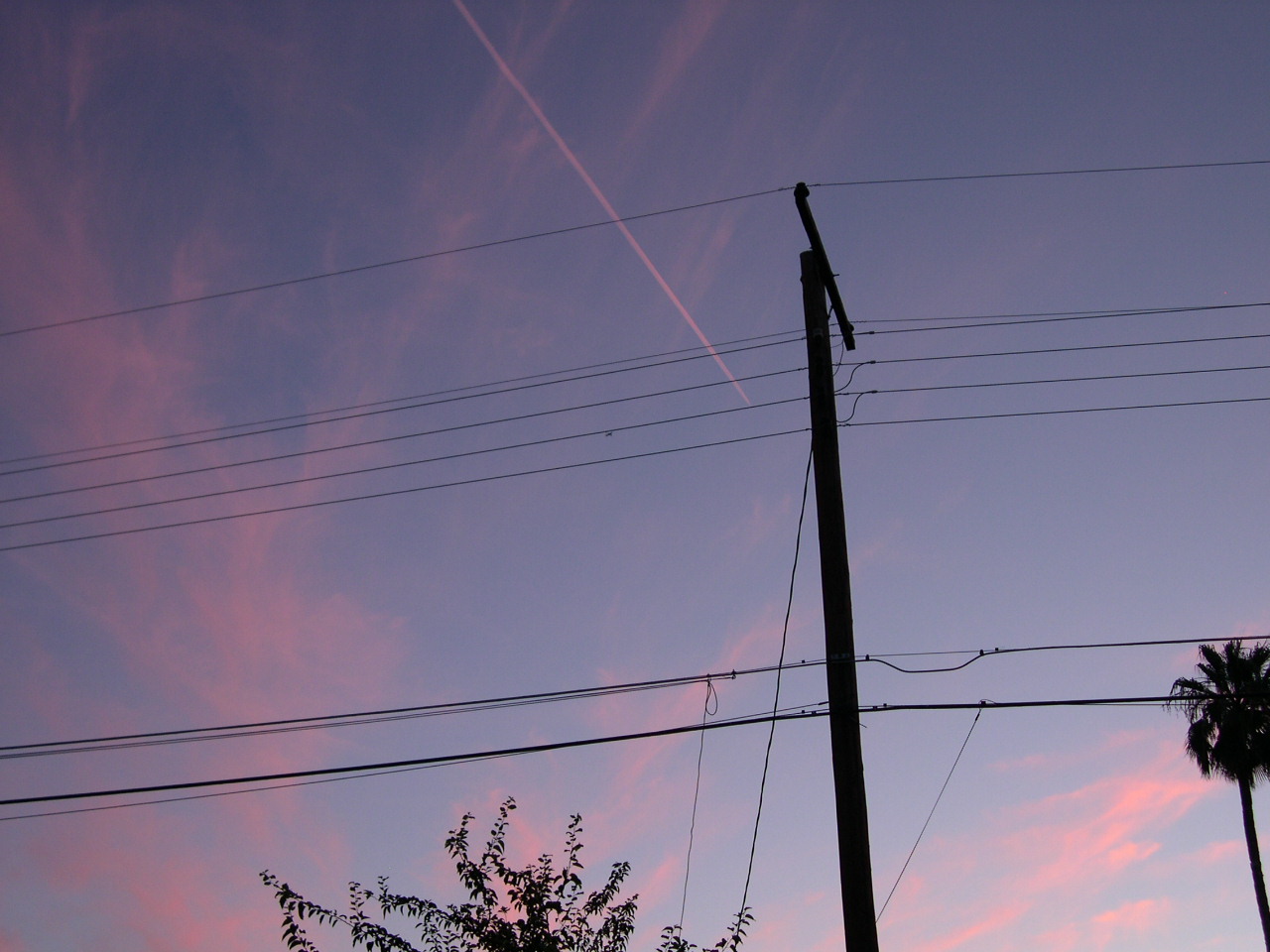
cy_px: 476
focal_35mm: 42
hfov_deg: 44.8
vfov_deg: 34.3
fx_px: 1541
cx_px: 635
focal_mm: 9
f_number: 2.9
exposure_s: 1/27
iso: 100
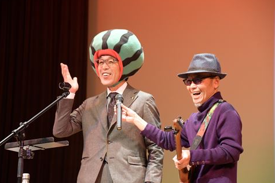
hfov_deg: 13.0
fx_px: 1206
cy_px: 89
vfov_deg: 8.7
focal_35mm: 158
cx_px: 138
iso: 3200
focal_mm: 100
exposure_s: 1/125
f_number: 5.6
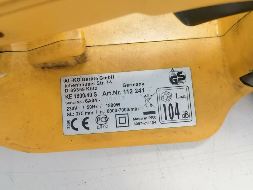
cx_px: 126
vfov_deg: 40.7
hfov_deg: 52.6
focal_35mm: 35
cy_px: 95
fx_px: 256
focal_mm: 4.75
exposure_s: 1/33.3
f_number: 1.8
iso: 250
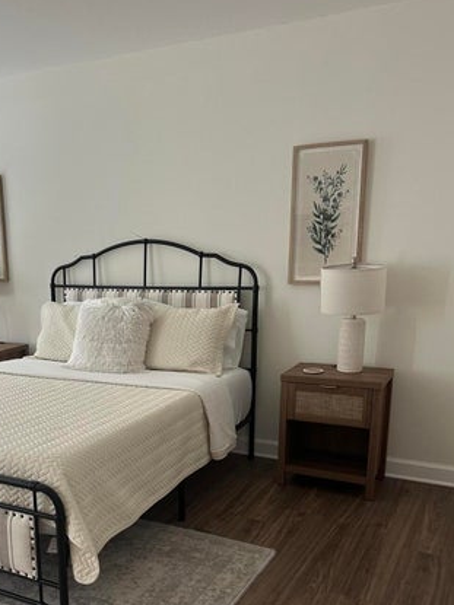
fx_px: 647
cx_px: 118
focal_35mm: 37
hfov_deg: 37.8
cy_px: 399
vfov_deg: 49.3
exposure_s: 1/120
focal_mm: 6.86
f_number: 1.78
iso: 160
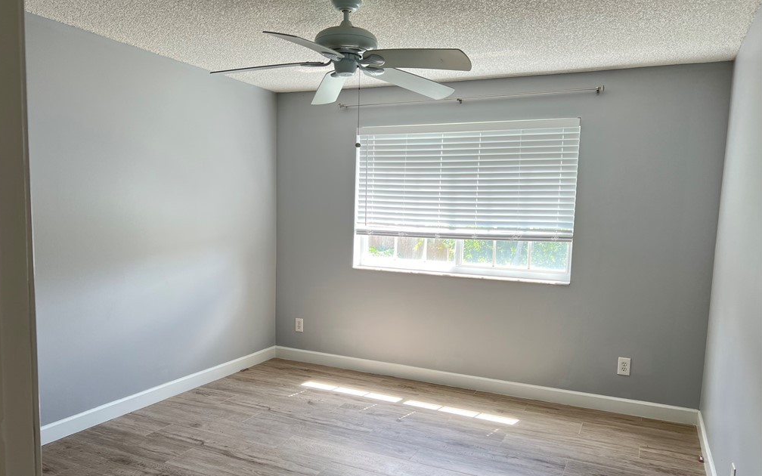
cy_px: 276
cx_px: 376
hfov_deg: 66.5
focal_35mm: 28
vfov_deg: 44.4
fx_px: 581
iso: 50
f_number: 1.5
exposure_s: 1/120
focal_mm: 5.7
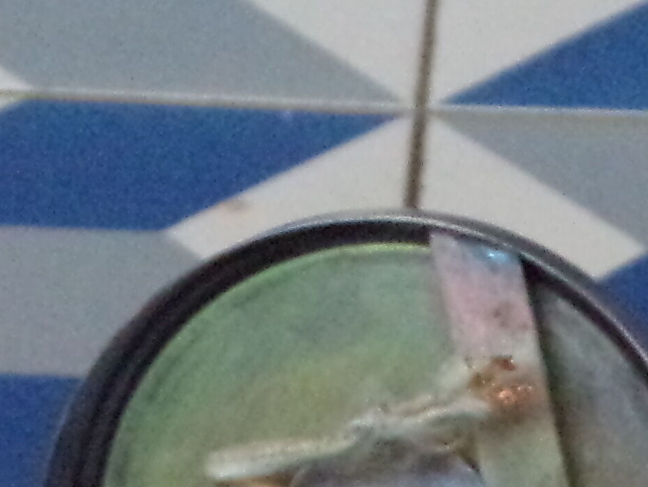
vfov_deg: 5.3
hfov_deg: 7.2
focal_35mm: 275
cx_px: 710
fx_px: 5149
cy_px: 910
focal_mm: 10.1
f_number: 3.7
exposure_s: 1/42
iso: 800
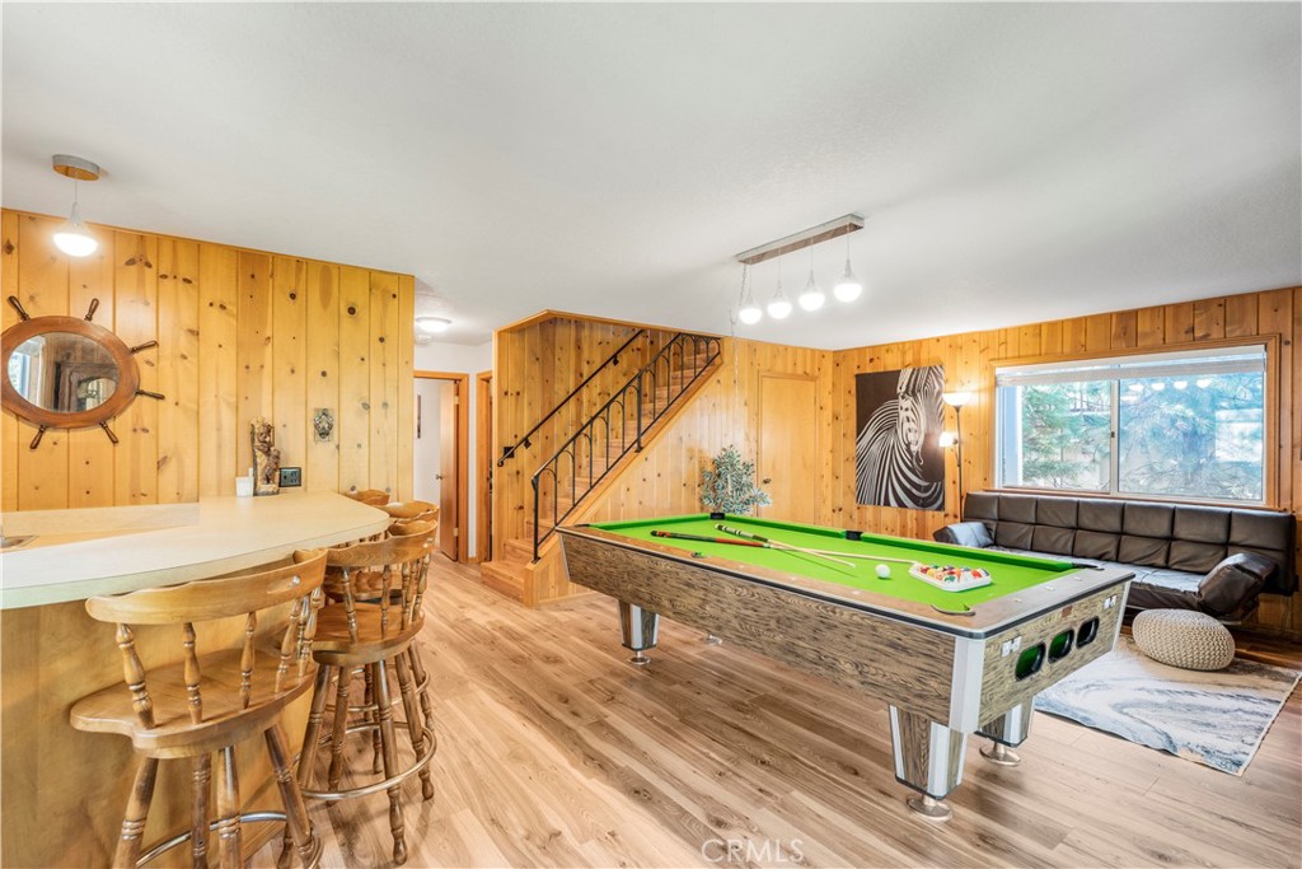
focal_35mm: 16
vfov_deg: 73.8
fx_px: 579
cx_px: 651
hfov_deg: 96.7
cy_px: 434
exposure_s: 1/5
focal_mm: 16
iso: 640
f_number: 5.6
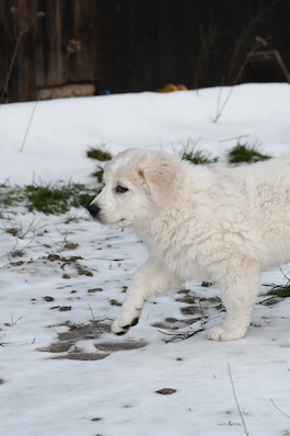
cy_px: 218
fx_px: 2189
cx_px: 217
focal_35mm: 181
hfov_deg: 7.6
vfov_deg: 11.4
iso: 1250
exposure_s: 1/640
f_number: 5
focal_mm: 80
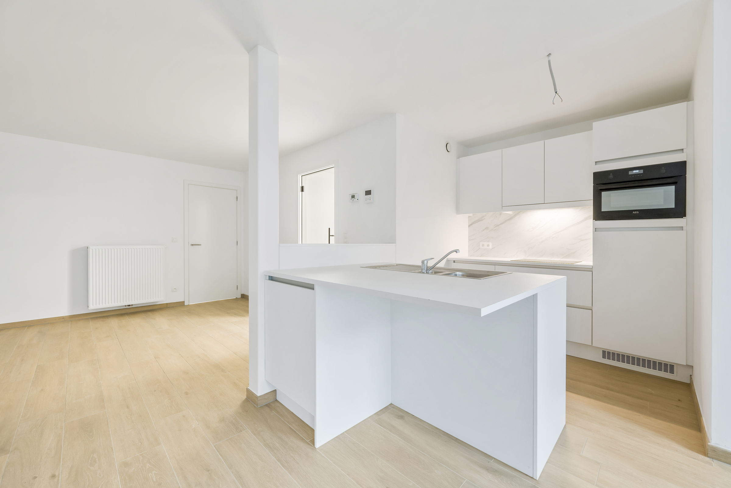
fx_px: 284
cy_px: 244
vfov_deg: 81.3
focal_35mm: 14
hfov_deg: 104.2
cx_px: 366
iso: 250
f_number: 8
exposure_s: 1/2
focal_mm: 14
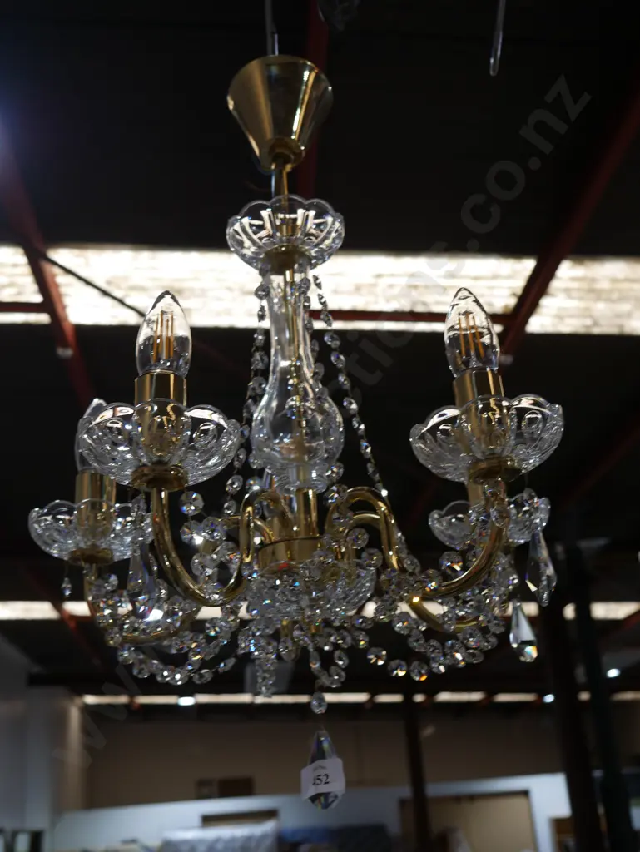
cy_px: 426
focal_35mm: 40
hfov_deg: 36.0
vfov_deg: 46.8
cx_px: 320
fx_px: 985
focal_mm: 20
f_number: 4.4
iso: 200
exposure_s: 1/80
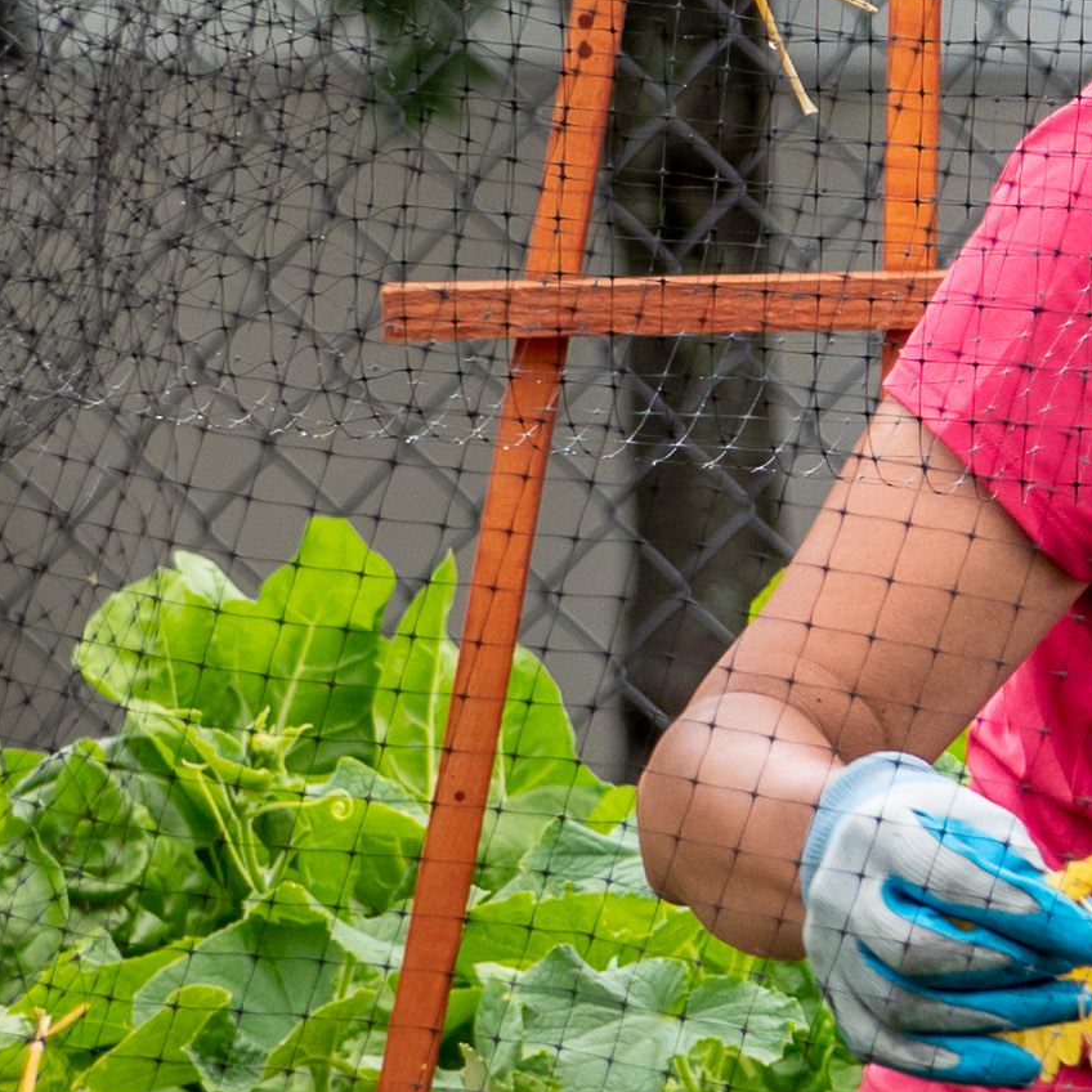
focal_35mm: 573
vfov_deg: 3.1
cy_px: 106
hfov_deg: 3.1
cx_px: 1006
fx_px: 20451
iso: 200
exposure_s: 1/320
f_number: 4
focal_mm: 53
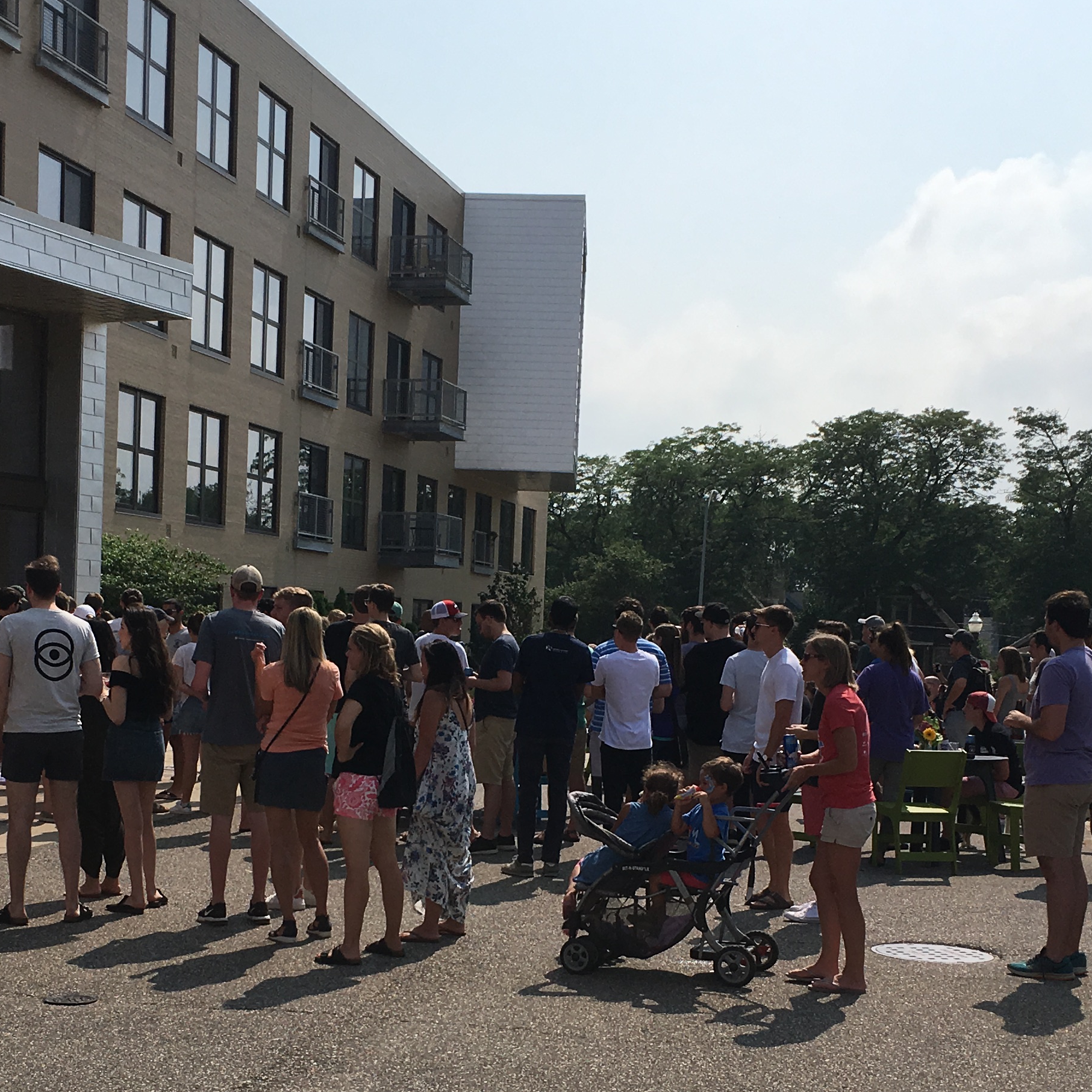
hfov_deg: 30.0
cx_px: 436
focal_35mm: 57
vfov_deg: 29.7
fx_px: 2034
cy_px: 768
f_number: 2.2
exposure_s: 1/3344
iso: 25
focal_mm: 4.15
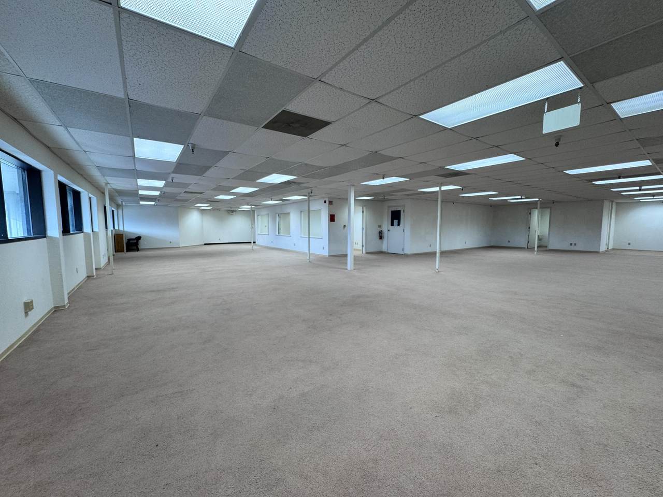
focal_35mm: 14
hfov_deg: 102.1
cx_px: 332
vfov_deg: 85.7
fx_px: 268
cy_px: 248
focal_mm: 2.22
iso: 80
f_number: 2.2
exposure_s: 1/120
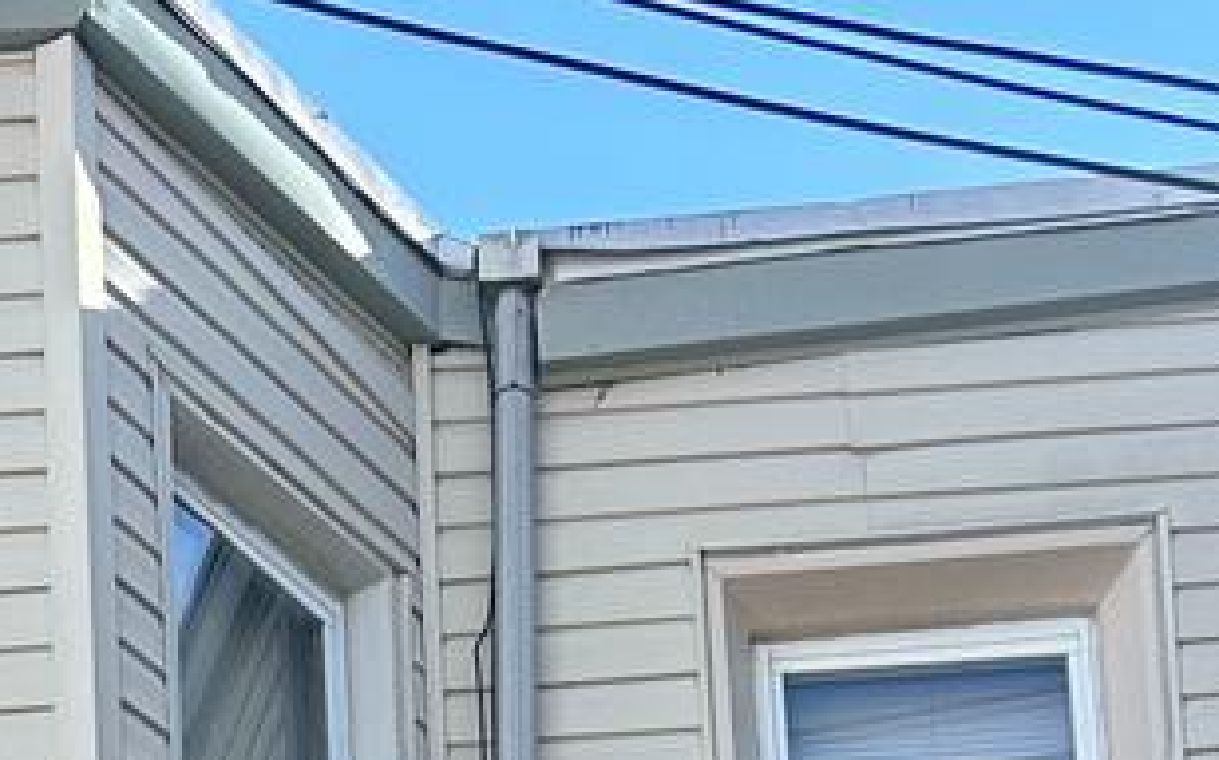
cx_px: 487
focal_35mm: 127
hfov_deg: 16.4
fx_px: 4216
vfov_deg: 7.5
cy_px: 2973
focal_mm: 6.86
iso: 80
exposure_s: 1/1613
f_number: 1.78
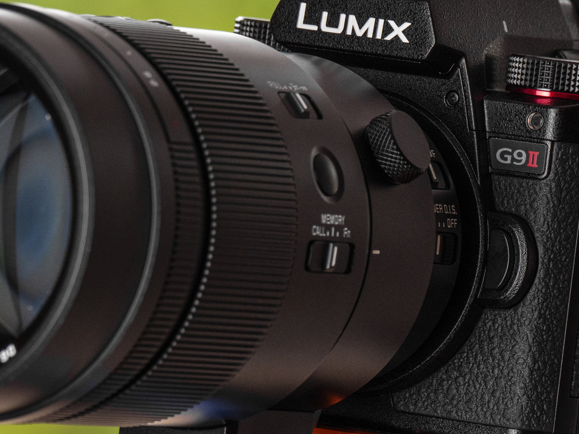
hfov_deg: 2.1
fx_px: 15523
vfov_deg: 1.6
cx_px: 249
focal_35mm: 928
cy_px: 215
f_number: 8
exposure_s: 1/200
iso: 400
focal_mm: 236
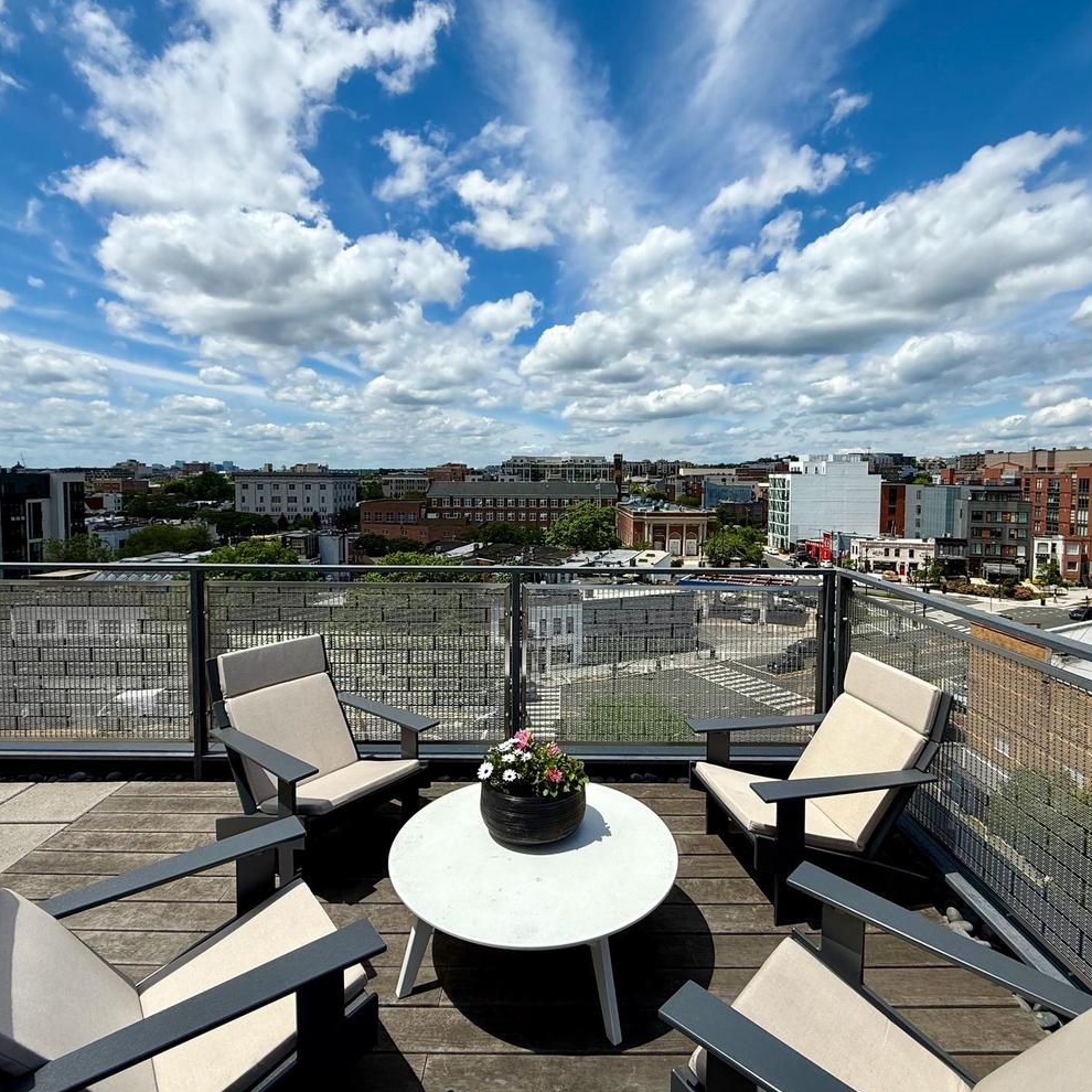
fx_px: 642
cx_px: 558
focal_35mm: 18
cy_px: 507
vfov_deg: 80.6
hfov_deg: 80.7
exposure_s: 1/3663
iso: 50
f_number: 2.2
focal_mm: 2.22
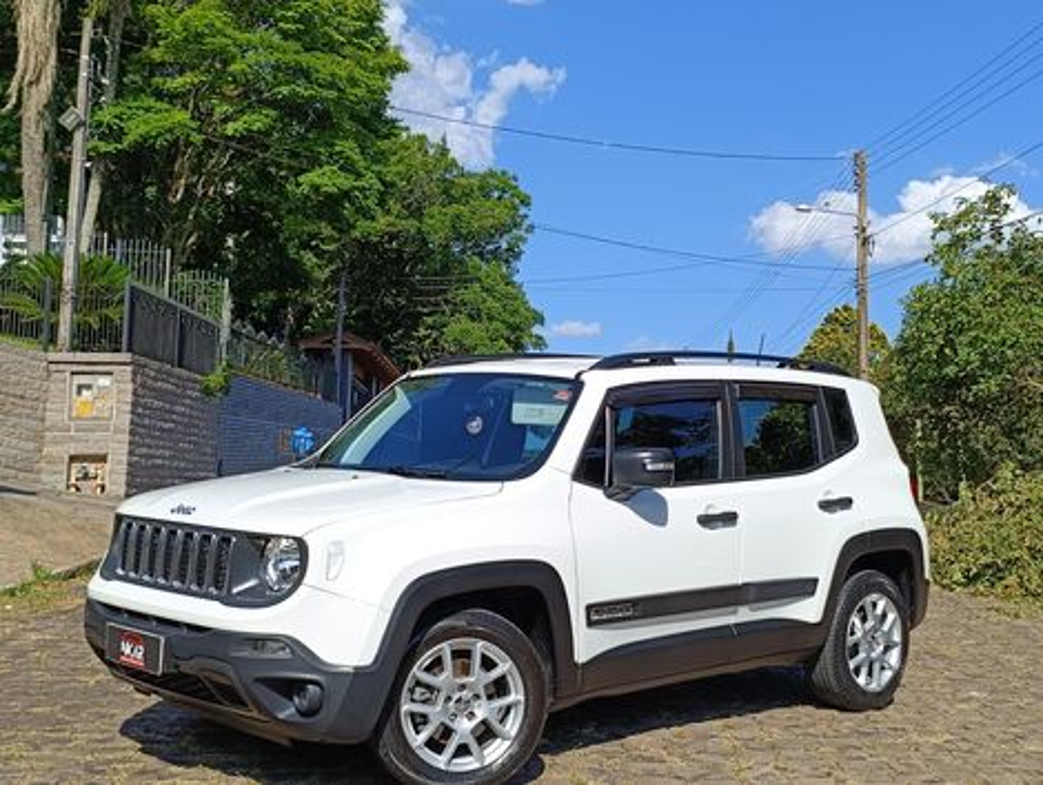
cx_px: 522
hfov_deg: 67.2
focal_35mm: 26
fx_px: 785
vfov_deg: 53.2
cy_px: 392
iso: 68
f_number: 1.5
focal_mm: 4.94
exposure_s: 1/2160
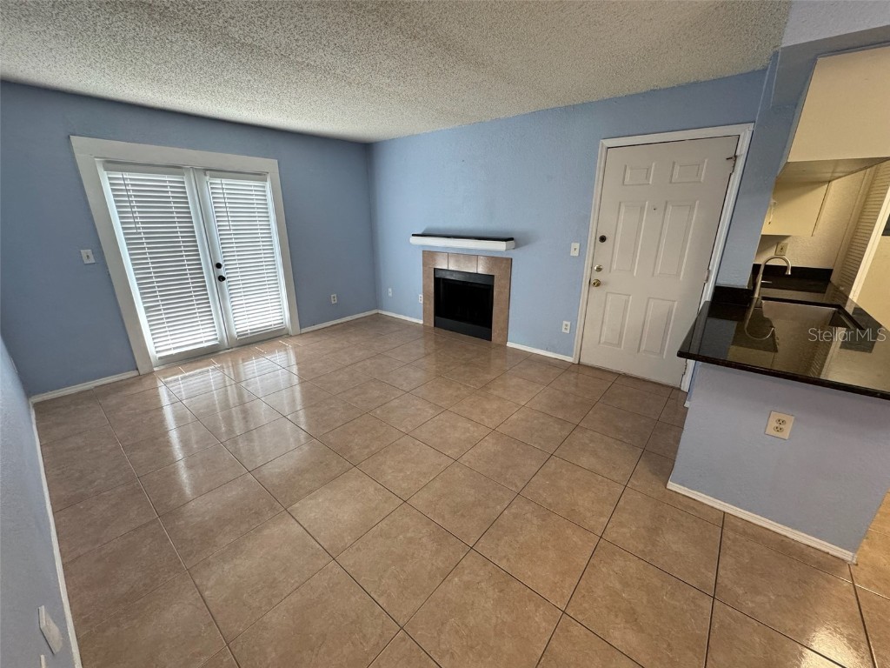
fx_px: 360
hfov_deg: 102.1
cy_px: 334
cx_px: 445
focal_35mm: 14
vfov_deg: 85.7
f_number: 2.2
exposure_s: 1/120
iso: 250
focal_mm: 2.22
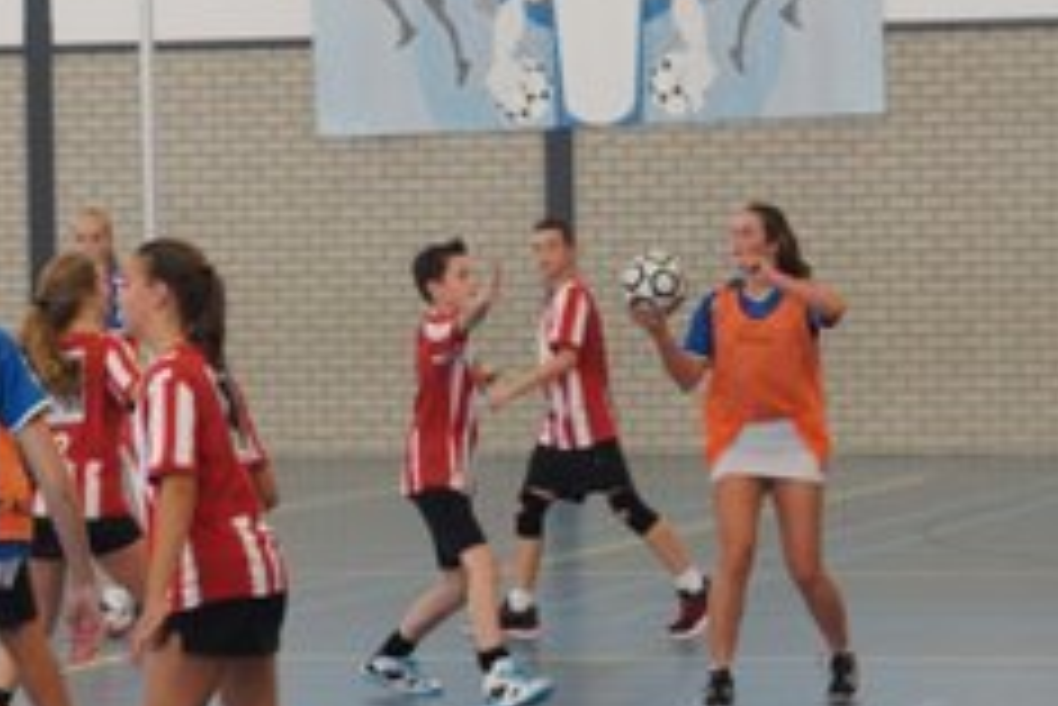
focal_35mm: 153
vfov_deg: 9.0
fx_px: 4499
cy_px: 400
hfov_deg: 13.4
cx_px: 707
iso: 800
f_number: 3.5
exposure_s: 1/200
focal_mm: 50
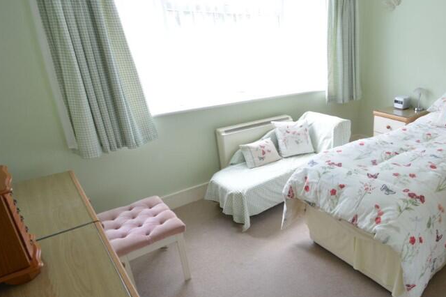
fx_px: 297
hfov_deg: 67.3
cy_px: 154
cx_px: 353
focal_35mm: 24
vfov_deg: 53.1
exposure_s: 1/10
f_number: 8
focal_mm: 10
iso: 400
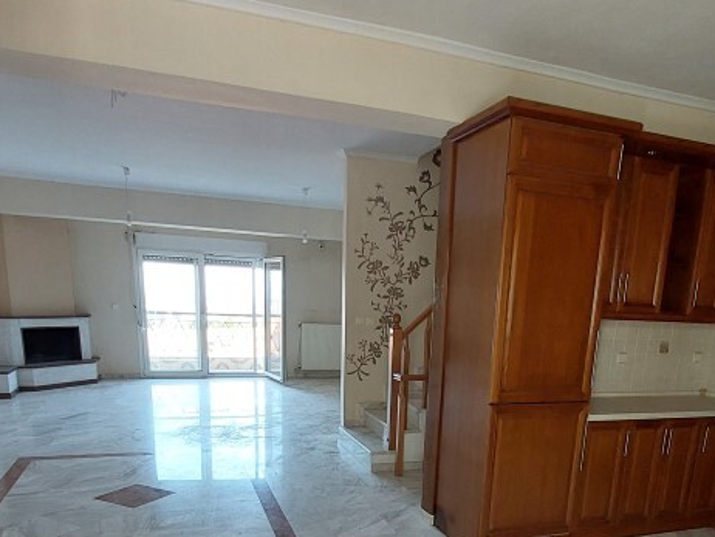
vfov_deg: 46.9
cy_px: 470
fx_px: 558
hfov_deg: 64.7
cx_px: 429
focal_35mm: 27
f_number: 2.2
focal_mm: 1.74
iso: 125
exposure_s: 1/50
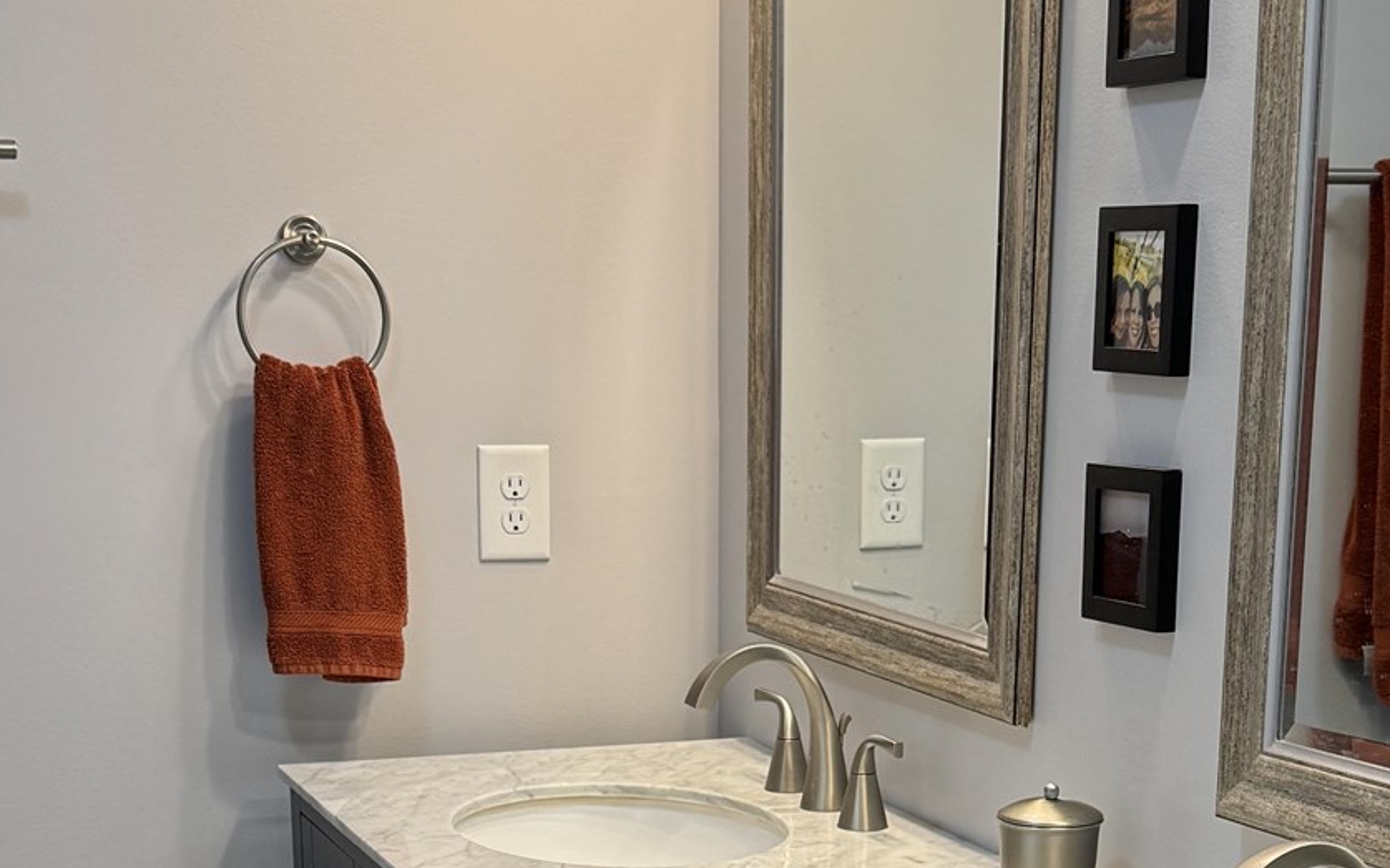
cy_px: 1004
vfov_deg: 17.8
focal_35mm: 70
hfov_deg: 29.3
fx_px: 2652
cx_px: 799
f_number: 1.78
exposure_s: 1/120
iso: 125
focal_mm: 6.76
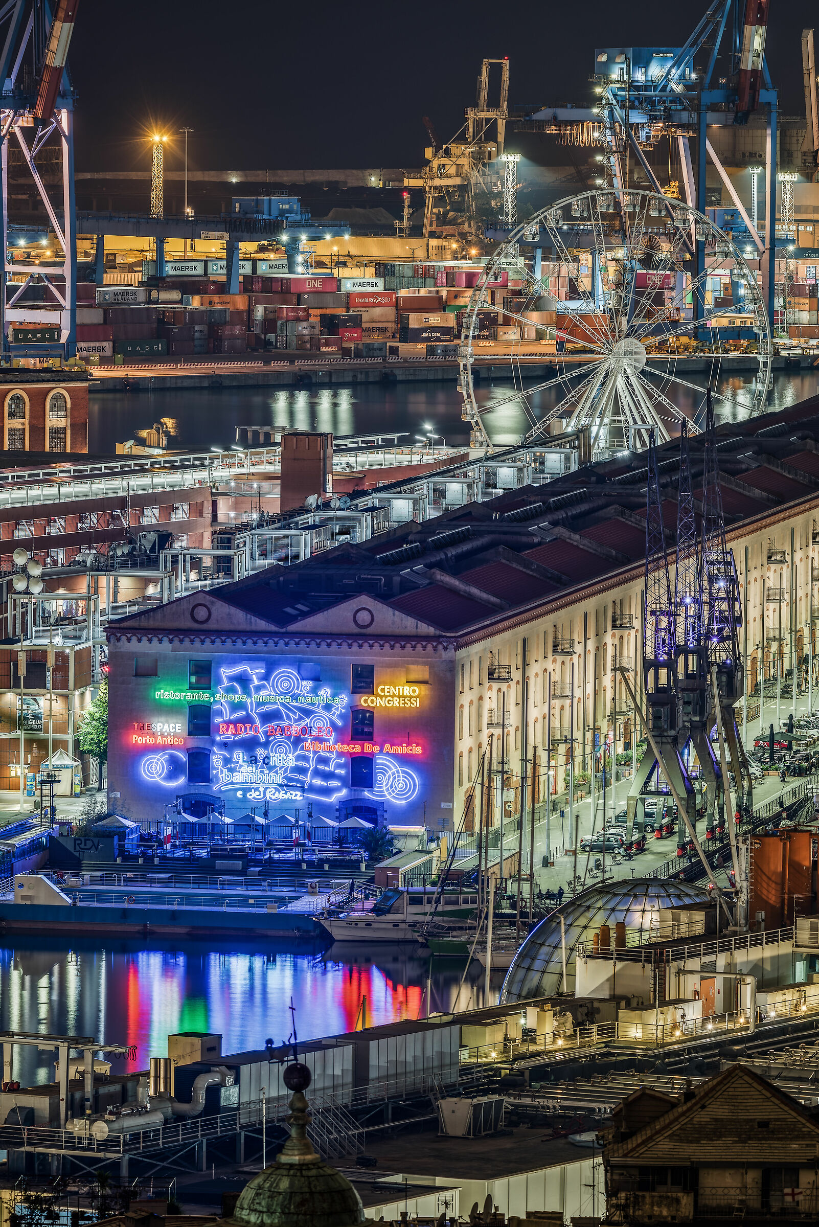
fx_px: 9546
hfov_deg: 4.9
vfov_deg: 7.4
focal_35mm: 280
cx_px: 410
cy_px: 614
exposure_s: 1/30
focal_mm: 280
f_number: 11
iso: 100
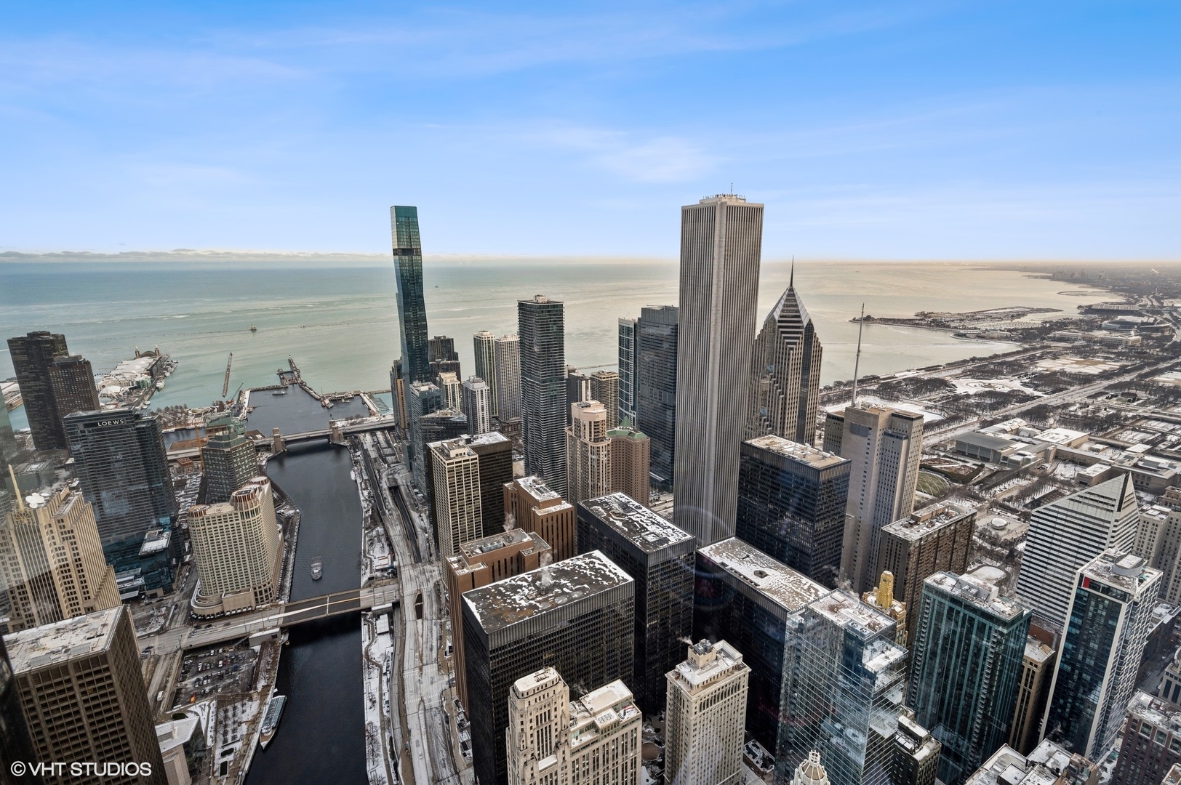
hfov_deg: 95.0
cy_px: 392
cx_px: 590
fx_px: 541
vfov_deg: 72.0
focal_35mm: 16
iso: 200
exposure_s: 1/125
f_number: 9.5
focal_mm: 16.5
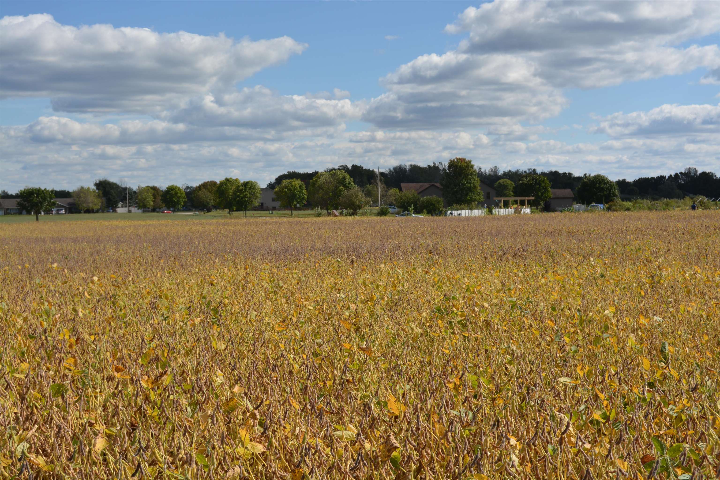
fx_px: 1050
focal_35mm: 52
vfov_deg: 25.8
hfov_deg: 37.8
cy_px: 240
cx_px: 360
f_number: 9
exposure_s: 1/320
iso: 100
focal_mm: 35
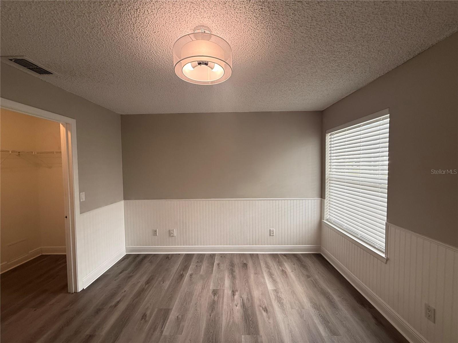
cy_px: 172
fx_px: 185
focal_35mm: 14
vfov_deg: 85.7
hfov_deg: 102.1
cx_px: 229
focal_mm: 2.22
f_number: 2.2
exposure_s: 1/120
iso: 200
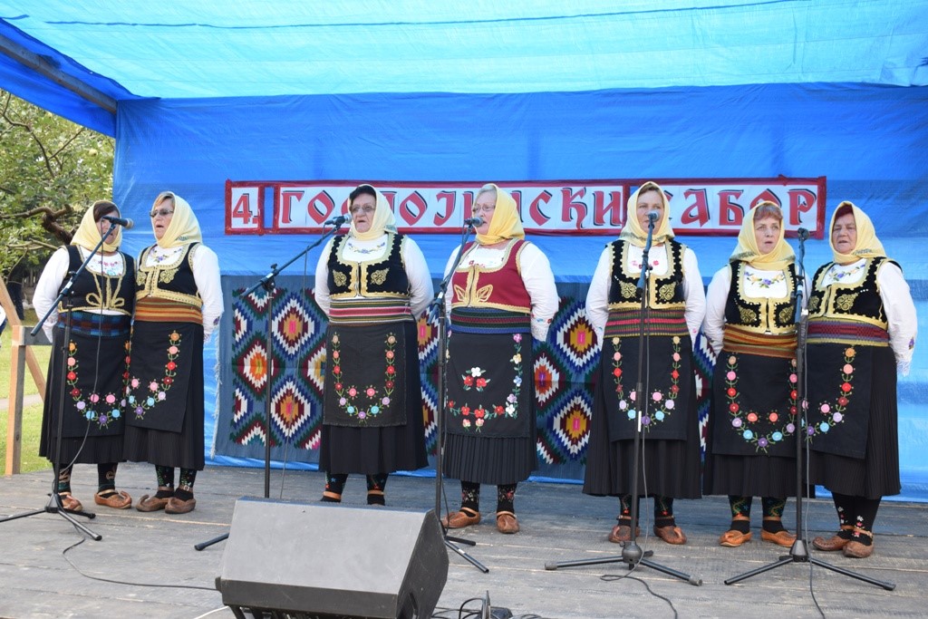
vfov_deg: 30.9
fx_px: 1121
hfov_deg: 45.0
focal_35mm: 44
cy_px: 310
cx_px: 464
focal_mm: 29
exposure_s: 1/125
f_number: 5.6
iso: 400
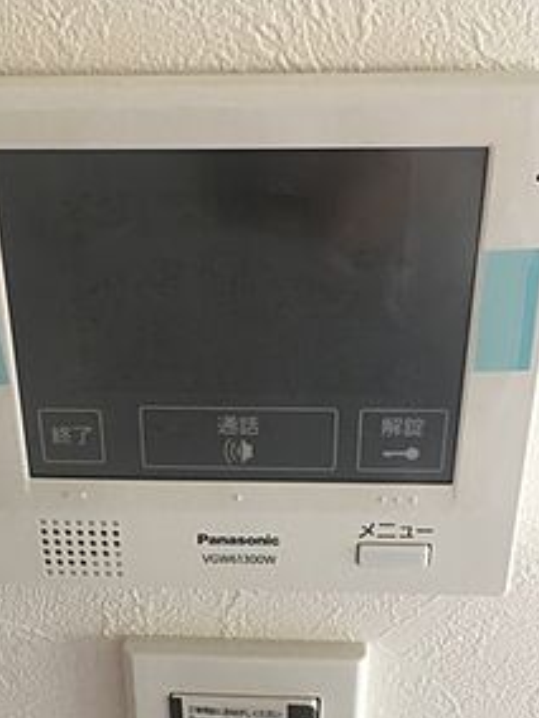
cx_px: 228
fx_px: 1017
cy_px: 521
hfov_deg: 29.6
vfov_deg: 38.1
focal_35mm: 49
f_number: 2.2
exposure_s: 1/30
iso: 64
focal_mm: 4.15
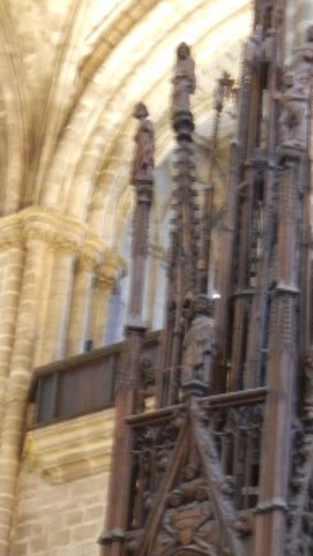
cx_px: 247
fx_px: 1401
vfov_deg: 21.9
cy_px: 512
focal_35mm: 95
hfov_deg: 12.7
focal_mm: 7.1
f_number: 3.7
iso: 489
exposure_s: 1
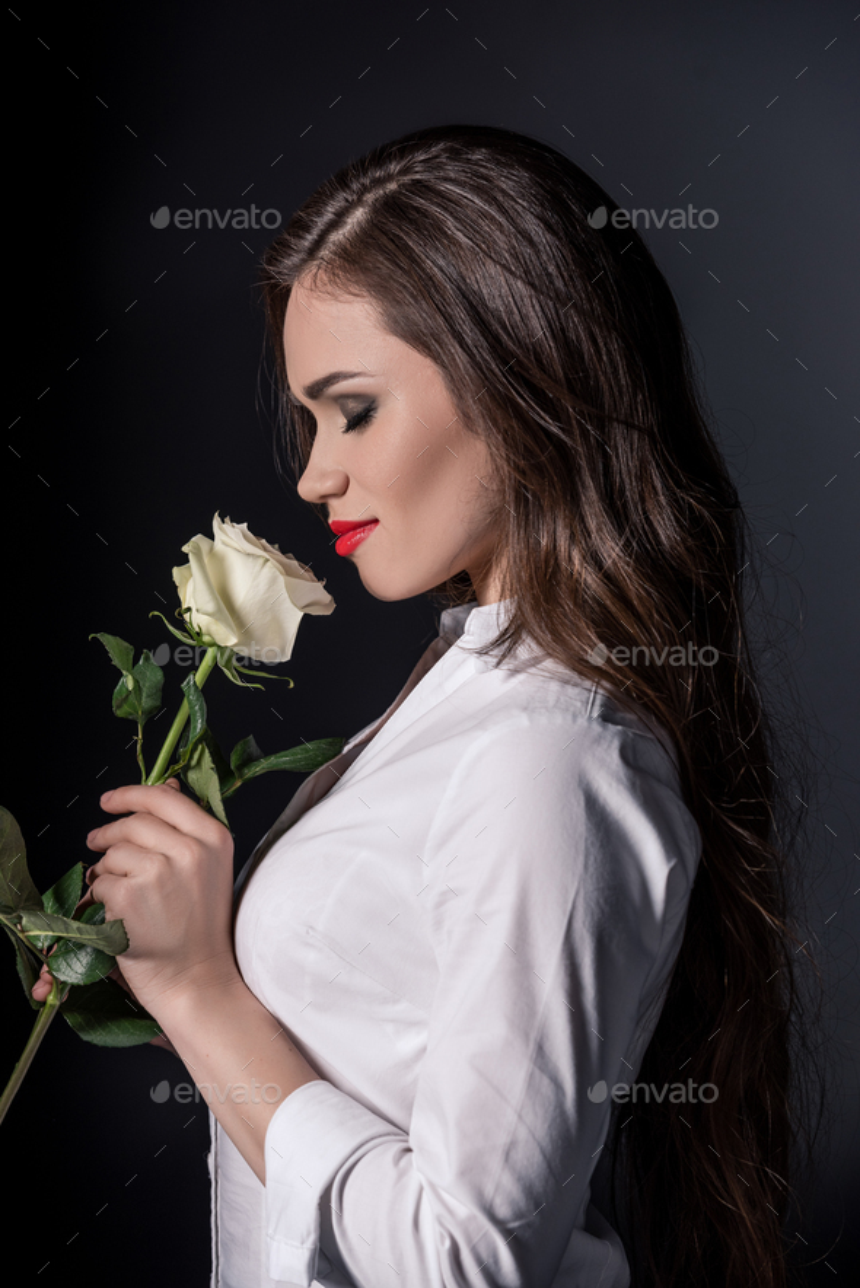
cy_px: 644
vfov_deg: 14.1
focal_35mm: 145
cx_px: 430
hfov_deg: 9.5
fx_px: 5191
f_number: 5.6
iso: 160
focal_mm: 145
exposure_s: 1/160
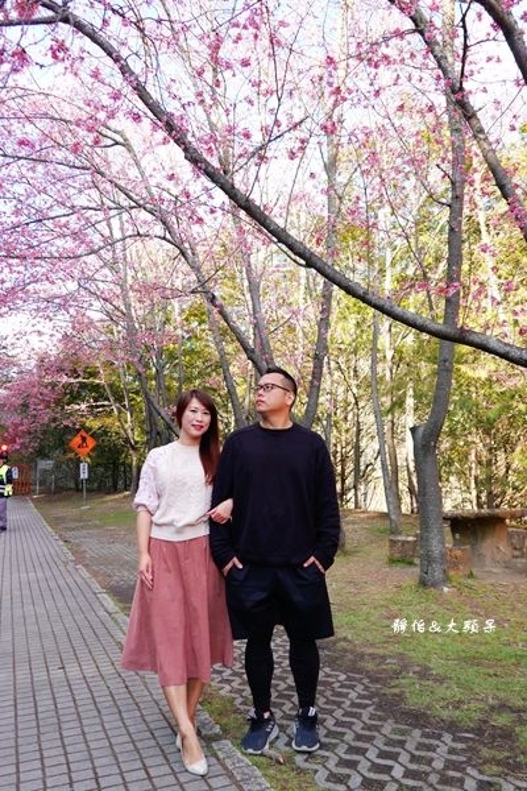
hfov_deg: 45.0
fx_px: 637
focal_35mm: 29
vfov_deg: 63.7
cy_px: 396
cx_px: 264
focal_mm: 10.83
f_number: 3.2
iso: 125
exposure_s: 1/160
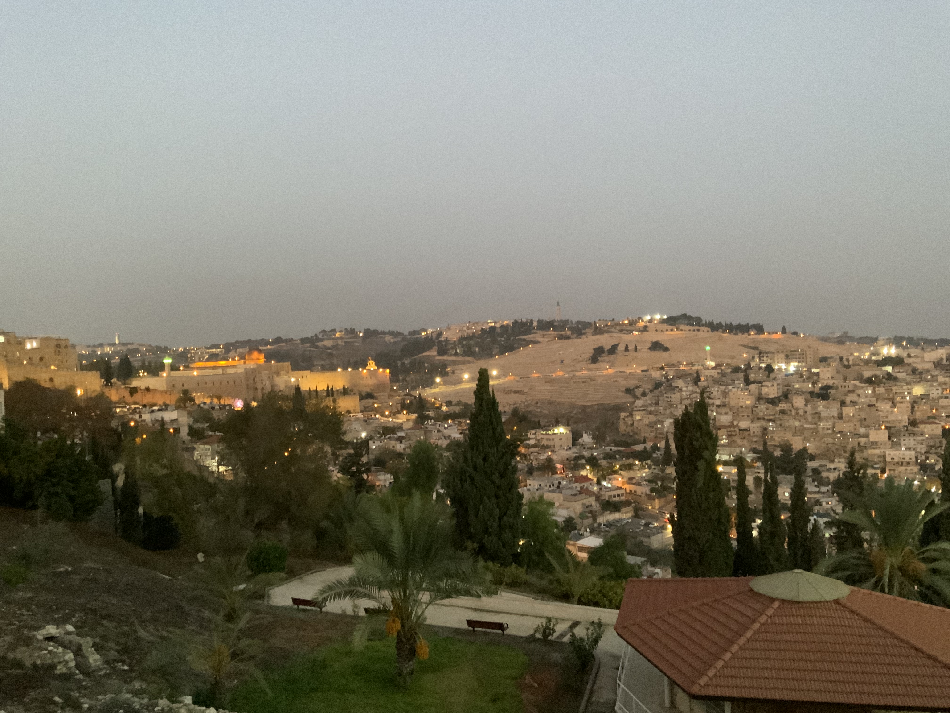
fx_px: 796
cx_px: 475
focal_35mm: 29
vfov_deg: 48.2
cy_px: 356
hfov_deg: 61.7
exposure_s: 1/25
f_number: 1.8
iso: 500
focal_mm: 3
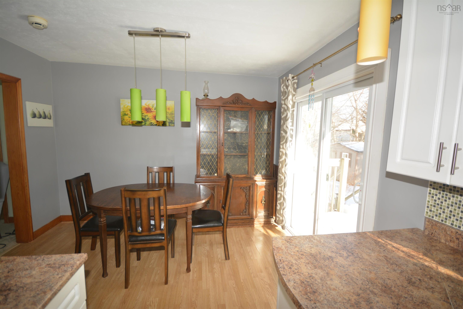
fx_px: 193
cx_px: 232
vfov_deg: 77.3
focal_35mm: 15
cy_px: 154
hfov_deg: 100.4
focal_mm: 10
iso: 200
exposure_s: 1/80
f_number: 4.5
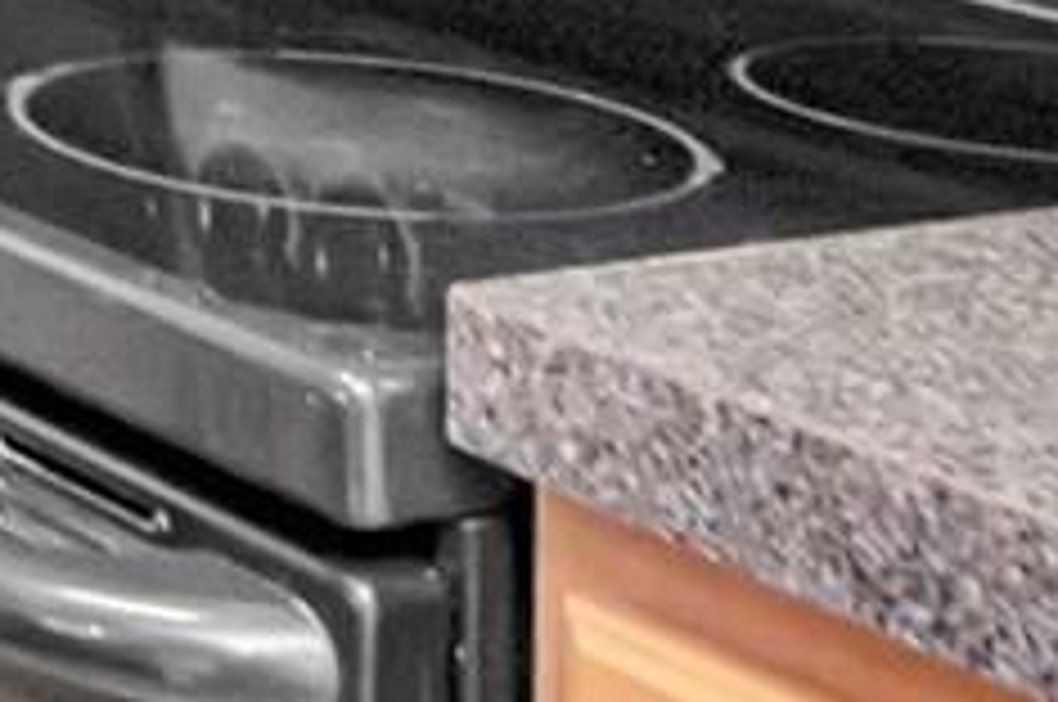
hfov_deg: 14.8
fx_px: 3299
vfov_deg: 11.0
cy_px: -706
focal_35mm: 112
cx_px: -1099
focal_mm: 11
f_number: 7.1
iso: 1250
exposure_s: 1/25
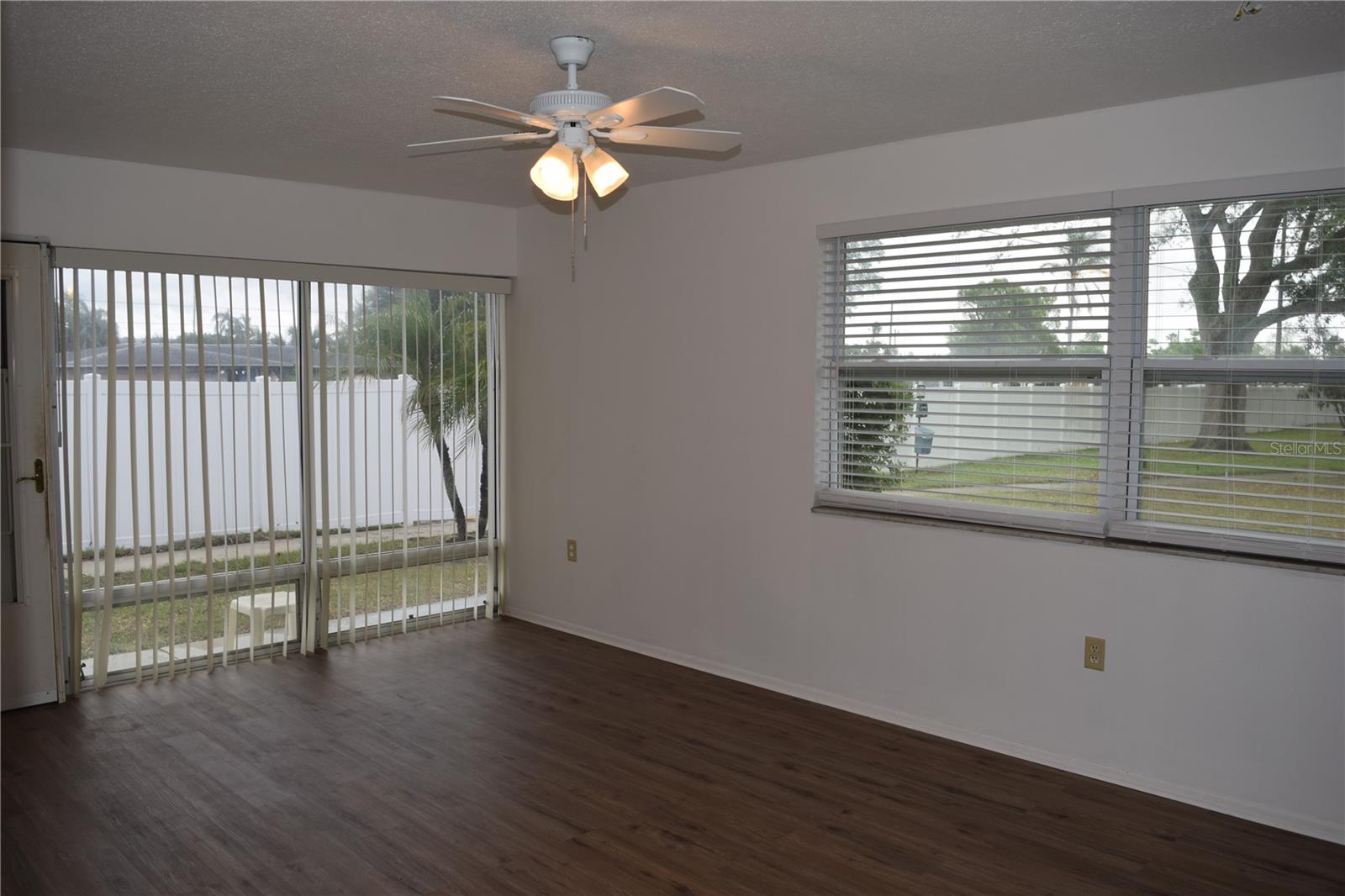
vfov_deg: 47.9
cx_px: 672
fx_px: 1008
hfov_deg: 67.4
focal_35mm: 27
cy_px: 448
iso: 160
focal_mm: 18
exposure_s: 1/125
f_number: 5.6
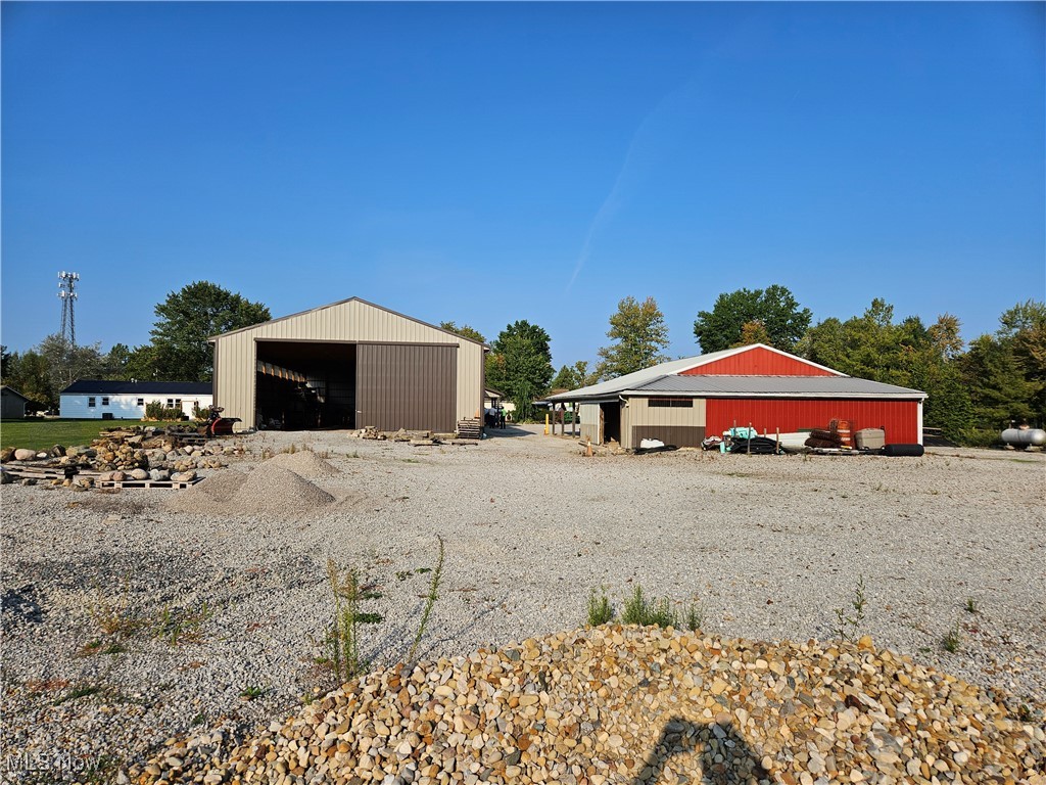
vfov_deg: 58.9
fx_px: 695
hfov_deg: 73.9
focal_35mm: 23
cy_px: 392
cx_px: 523
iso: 25
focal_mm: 5.4
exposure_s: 1/2657
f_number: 1.8
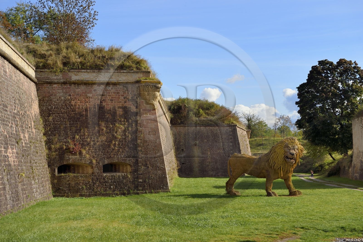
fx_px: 705
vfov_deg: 19.4
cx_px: 182
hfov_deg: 28.9
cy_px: 121
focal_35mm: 70
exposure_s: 1/320
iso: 200
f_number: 10
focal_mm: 70
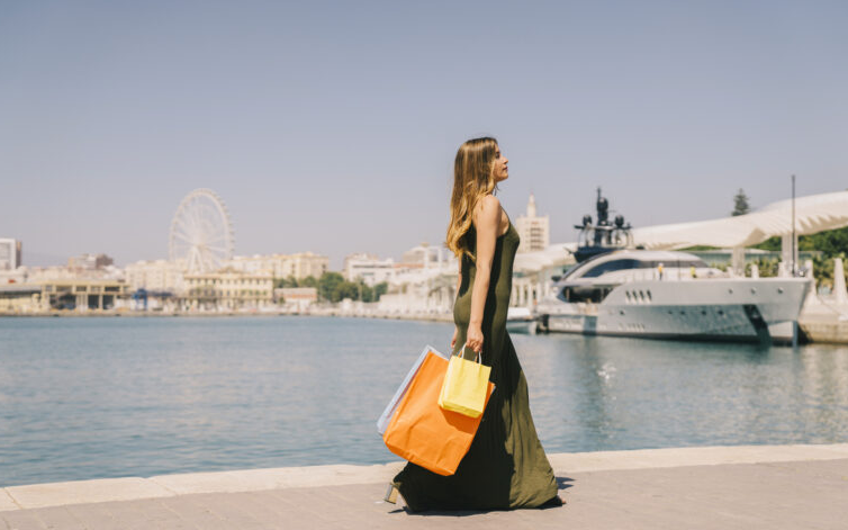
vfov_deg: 24.0
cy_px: 269
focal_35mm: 54
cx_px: 418
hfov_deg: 37.5
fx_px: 1248
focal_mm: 52
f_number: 2.8
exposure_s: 1/5000
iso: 250
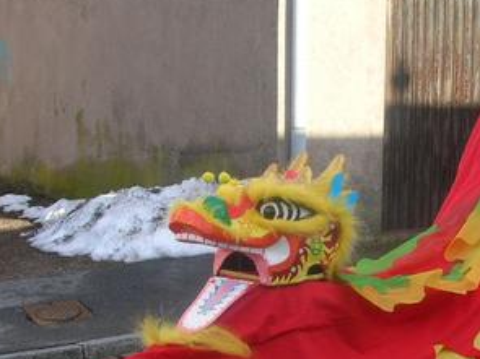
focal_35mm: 76
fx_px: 1053
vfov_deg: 19.2
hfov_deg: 25.5
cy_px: 275
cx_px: 325
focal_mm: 5.8
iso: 50
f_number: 2.8
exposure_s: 1/386
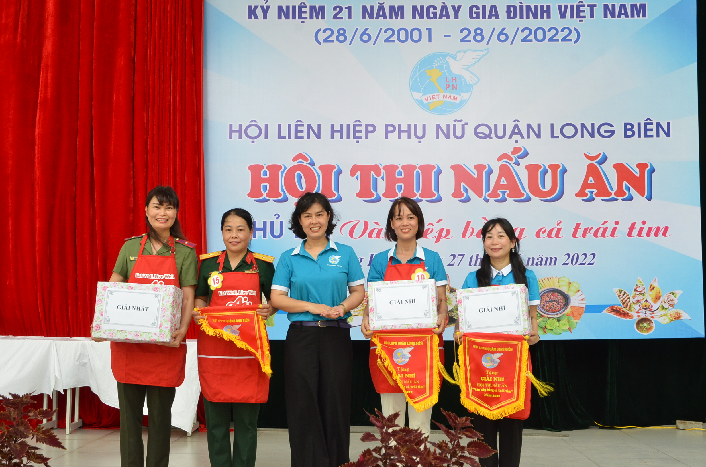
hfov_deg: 39.0
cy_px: 234
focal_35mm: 51
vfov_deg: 26.4
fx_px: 998
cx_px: 353
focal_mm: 34
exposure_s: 1/320
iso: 1600
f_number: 9
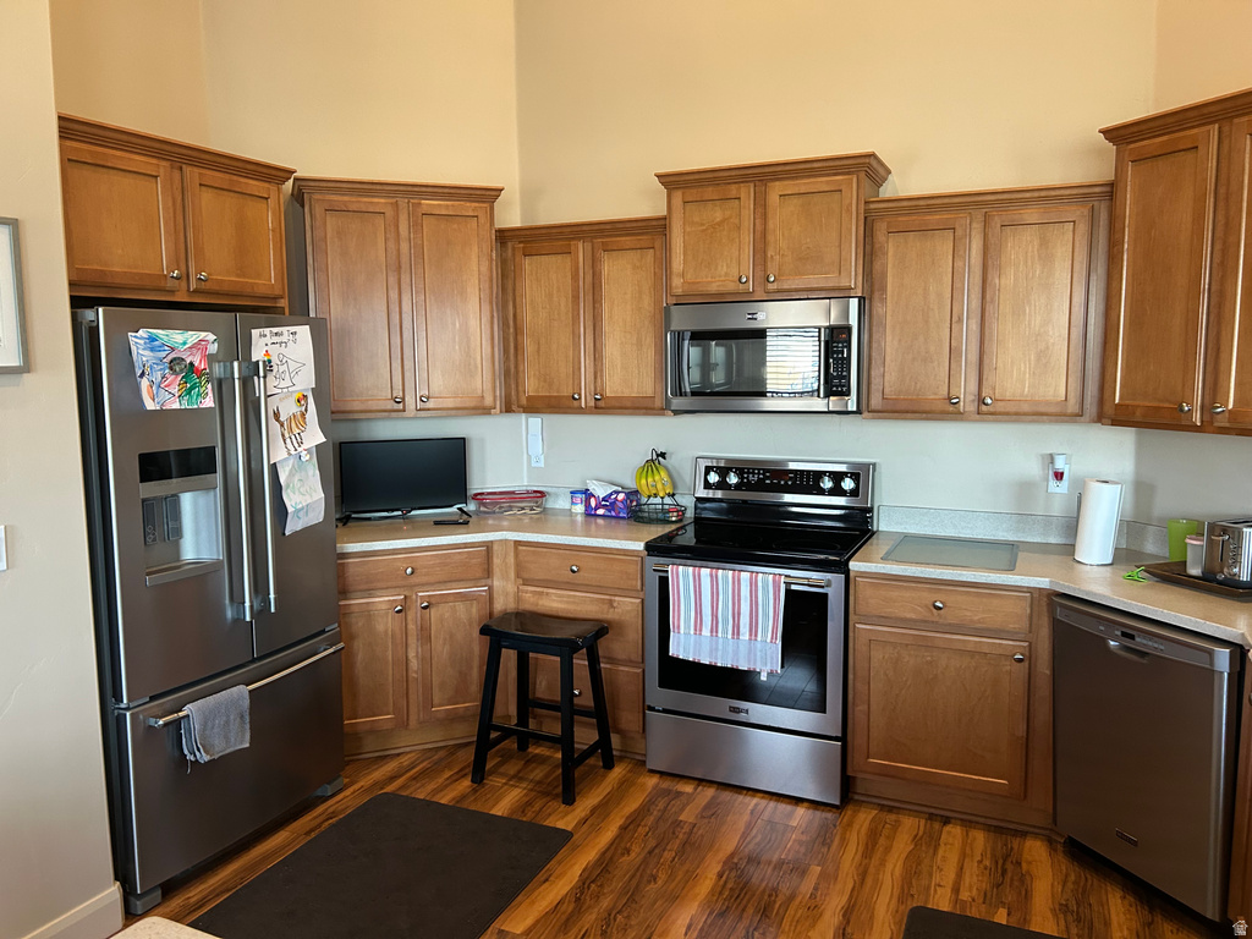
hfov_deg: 67.3
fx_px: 940
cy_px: 470
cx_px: 626
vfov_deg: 53.1
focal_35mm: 26
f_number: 1.5
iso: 200
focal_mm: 5.7
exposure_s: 1/60
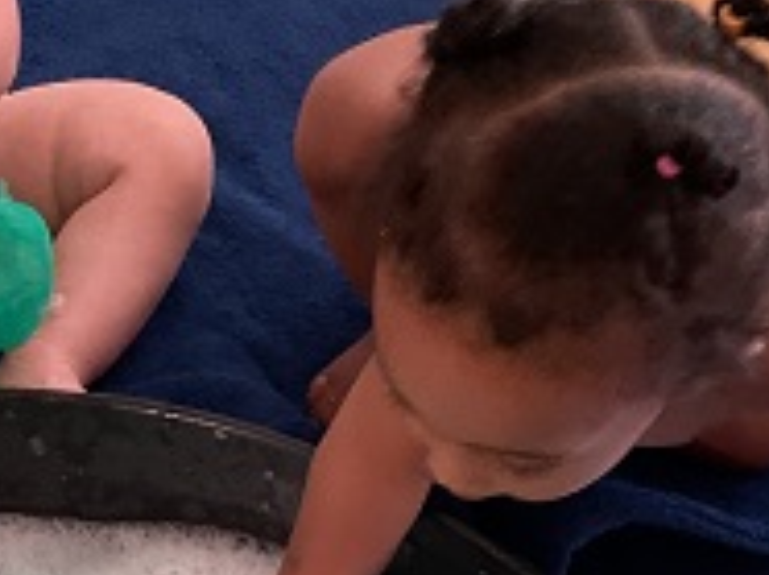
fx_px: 1731
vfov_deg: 17.8
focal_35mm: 78
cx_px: 310
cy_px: 722
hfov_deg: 25.0
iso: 250
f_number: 1.8
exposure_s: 1/30
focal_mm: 3
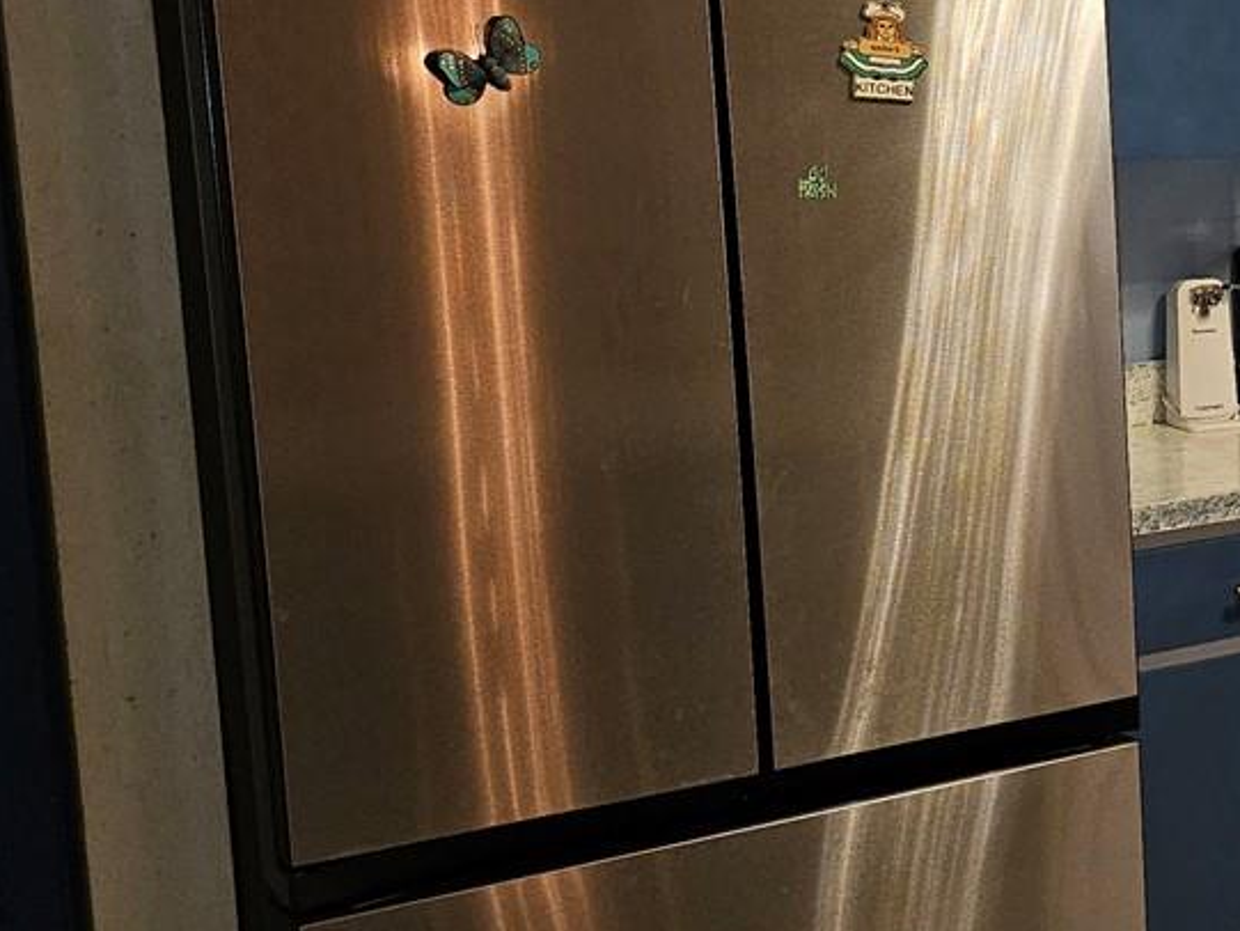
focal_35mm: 68
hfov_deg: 23.7
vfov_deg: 21.6
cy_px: 383
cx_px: 1774
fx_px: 2436
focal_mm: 5.4
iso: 100
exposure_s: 1/24
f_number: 1.8
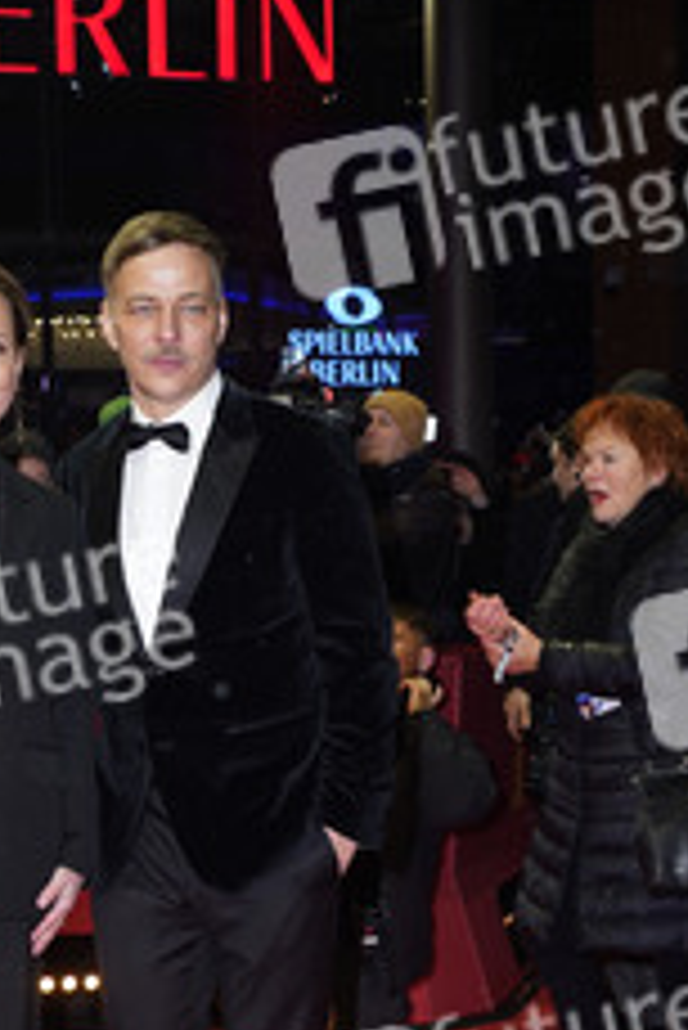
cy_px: 868
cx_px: 94
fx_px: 2147
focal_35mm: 75
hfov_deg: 18.0
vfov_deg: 26.3
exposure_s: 1/160
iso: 800
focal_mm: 43
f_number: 5.6
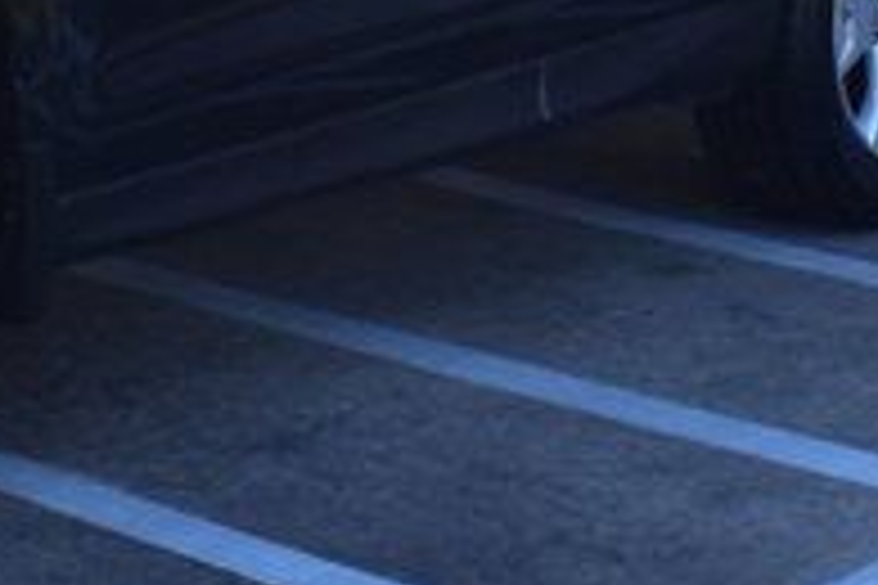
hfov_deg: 9.3
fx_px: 5390
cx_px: 617
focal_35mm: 221
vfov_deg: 6.0
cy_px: -608
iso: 400
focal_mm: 28
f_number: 10
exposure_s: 1/200
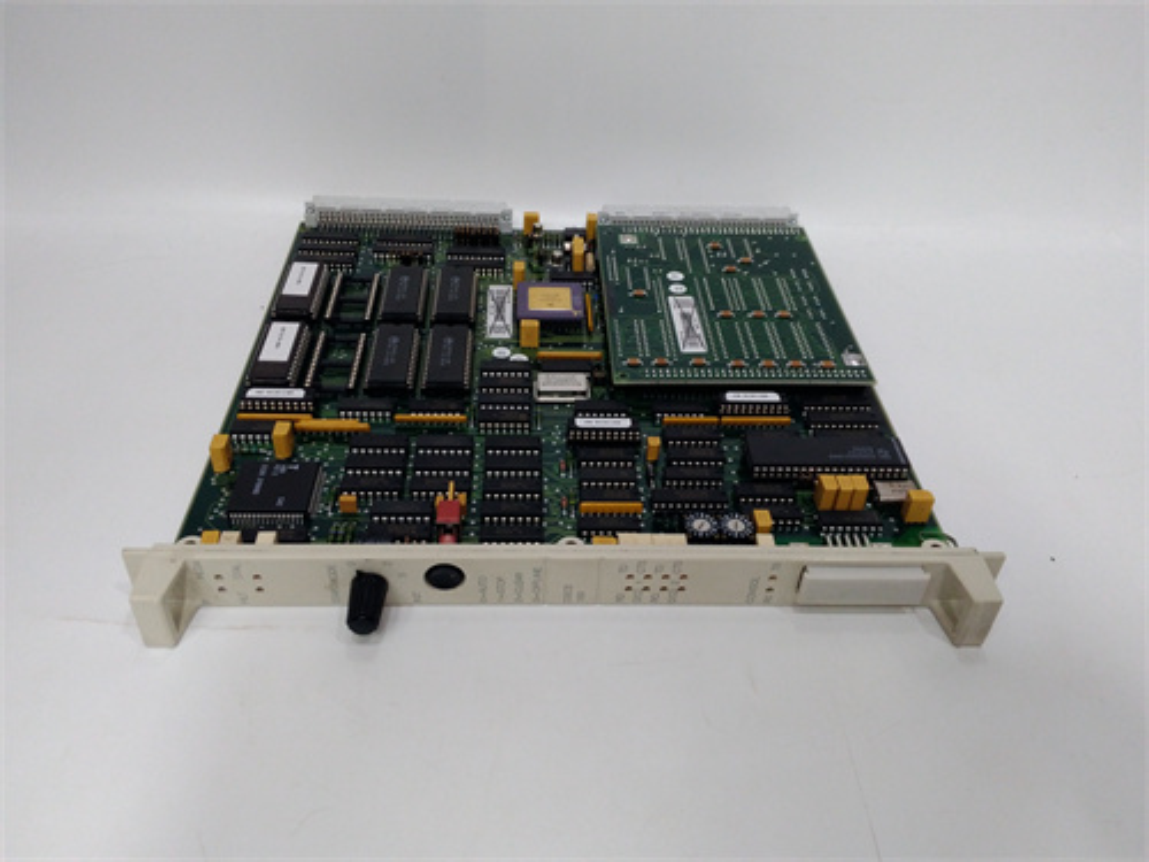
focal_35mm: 27
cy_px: 431
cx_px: 574
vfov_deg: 51.4
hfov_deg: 65.3
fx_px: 896
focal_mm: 3.79
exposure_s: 1/33
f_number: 2
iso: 277
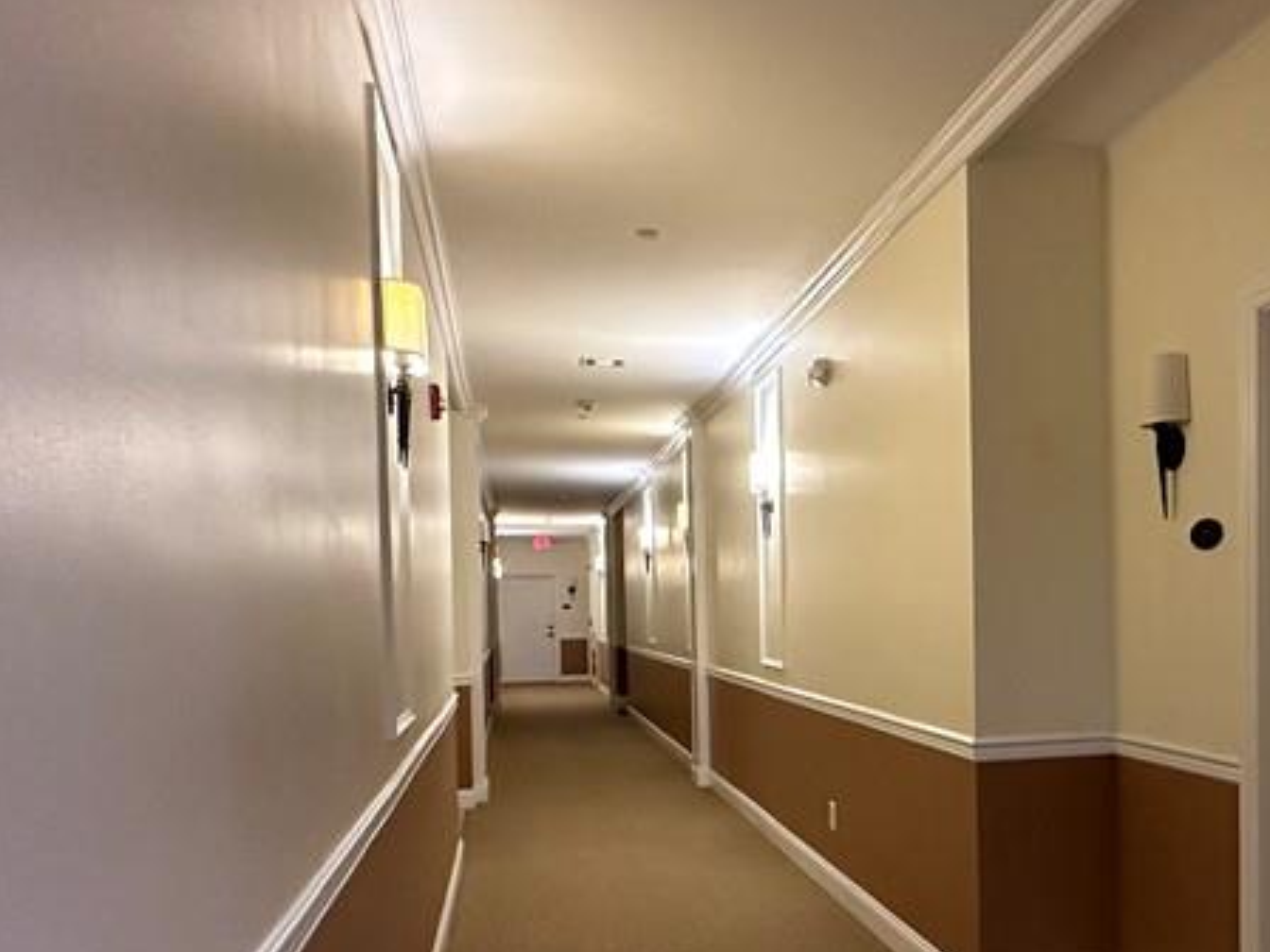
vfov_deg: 43.4
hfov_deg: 54.4
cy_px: 649
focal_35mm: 32
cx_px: 941
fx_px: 1174
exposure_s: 1/60
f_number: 2.2
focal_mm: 2.22
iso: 500
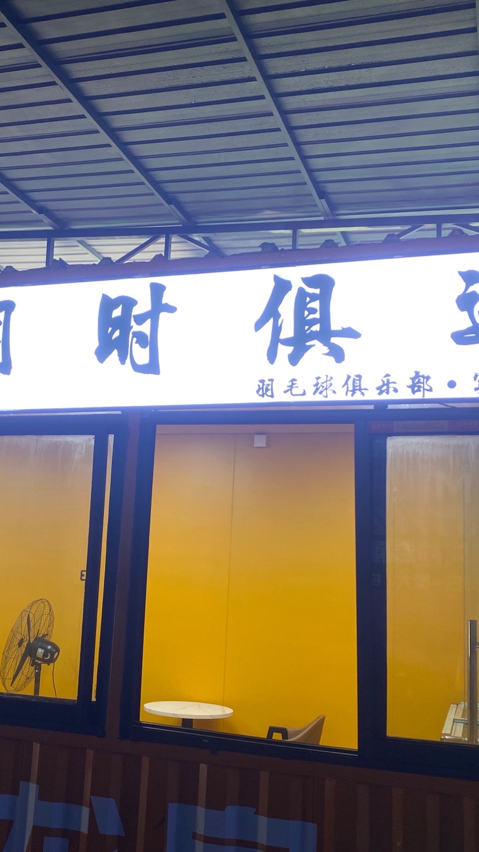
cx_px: 184
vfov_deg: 52.8
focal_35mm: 38
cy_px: 426
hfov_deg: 31.1
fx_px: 858
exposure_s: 1/100
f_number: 1.8
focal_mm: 4.25
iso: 64
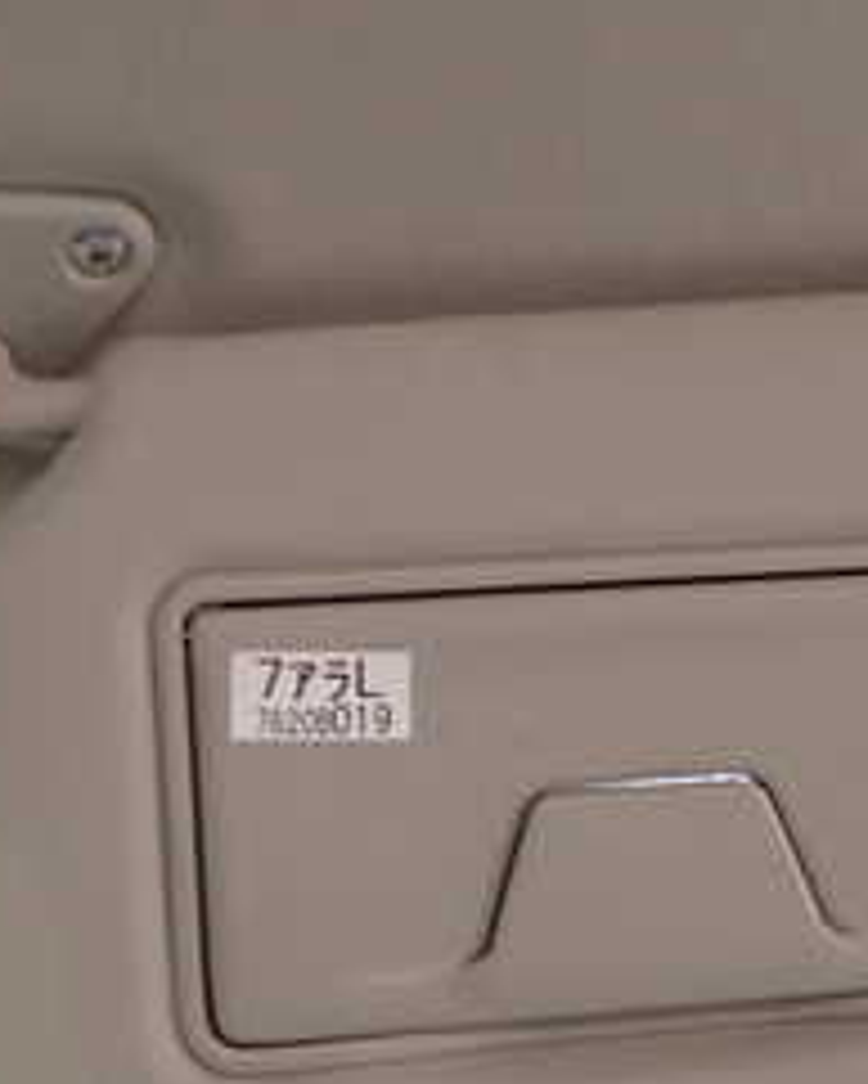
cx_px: 711
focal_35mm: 73
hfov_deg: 20.7
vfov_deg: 26.0
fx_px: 2343
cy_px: 643
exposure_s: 1/30
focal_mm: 5.4
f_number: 2.3
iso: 500
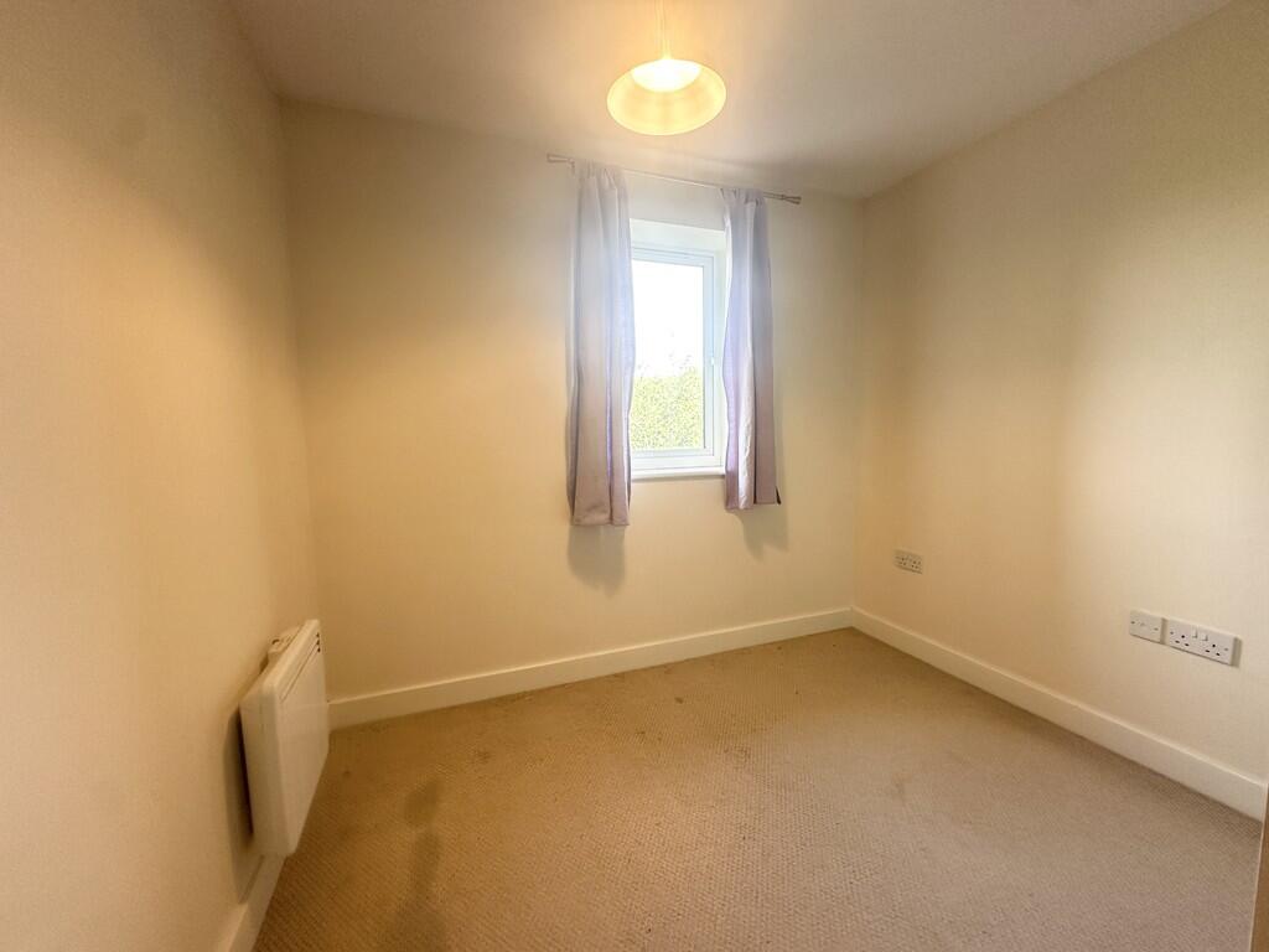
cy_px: 476
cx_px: 634
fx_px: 513
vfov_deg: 85.7
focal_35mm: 14
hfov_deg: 102.1
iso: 125
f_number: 2.2
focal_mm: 2.22
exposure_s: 1/99
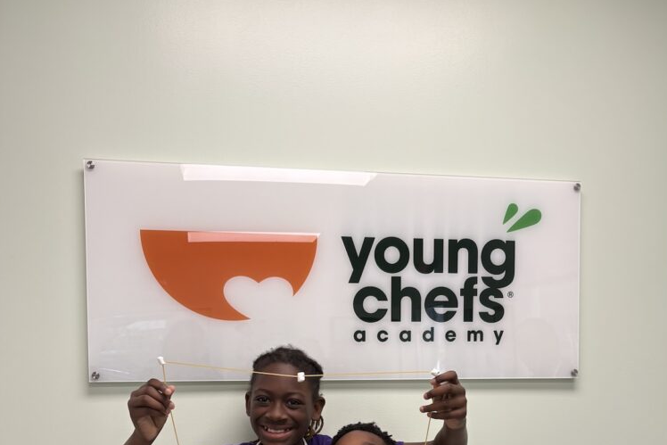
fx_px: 686
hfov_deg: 51.9
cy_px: 410
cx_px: 334
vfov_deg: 33.8
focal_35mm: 37
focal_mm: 5.96
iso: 125
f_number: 1.6
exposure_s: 1/120
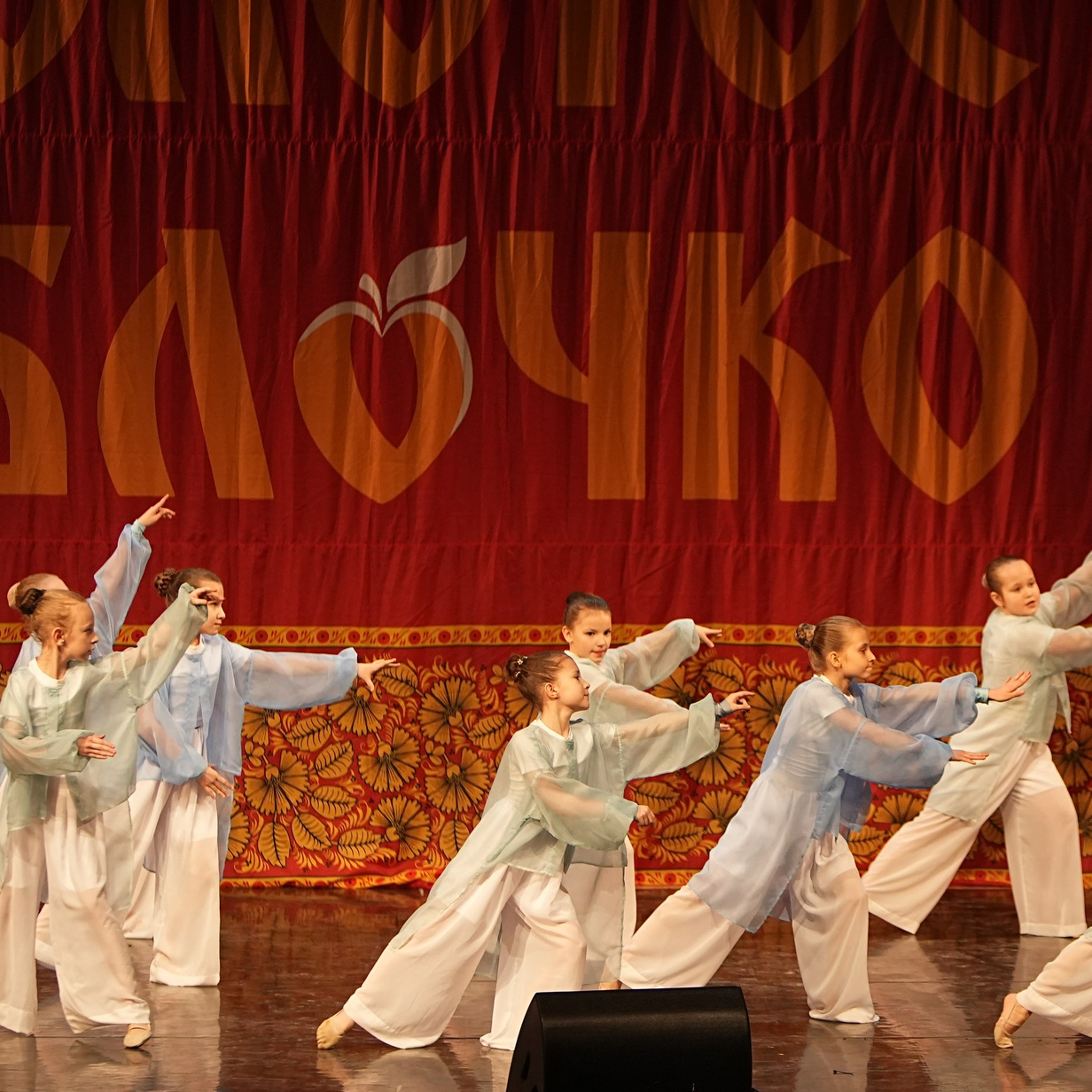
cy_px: 346
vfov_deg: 11.0
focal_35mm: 159
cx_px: 919
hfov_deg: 10.9
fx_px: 5675
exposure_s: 1/400
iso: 1600
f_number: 2.8
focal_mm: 90
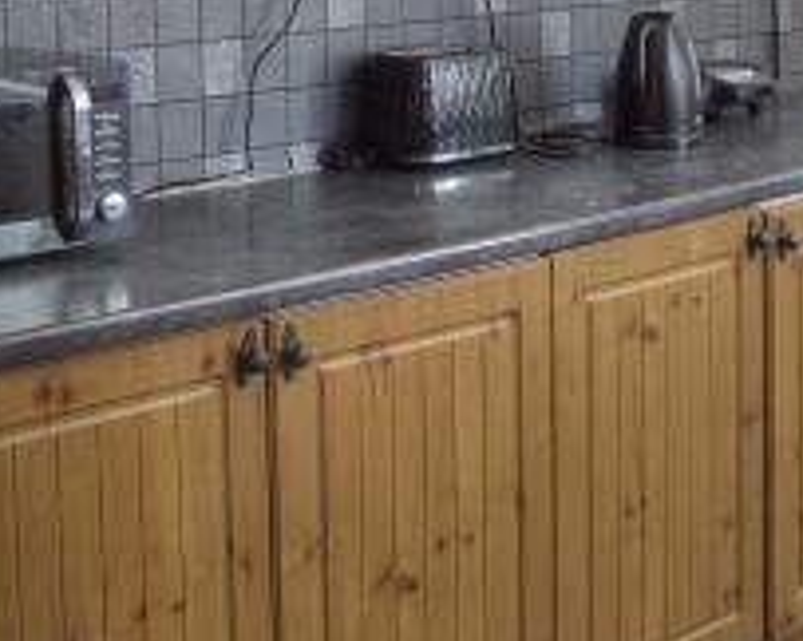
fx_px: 1686
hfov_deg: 26.8
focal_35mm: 71
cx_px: 348
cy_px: -57
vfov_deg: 20.5
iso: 400
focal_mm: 10
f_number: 8
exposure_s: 1/30
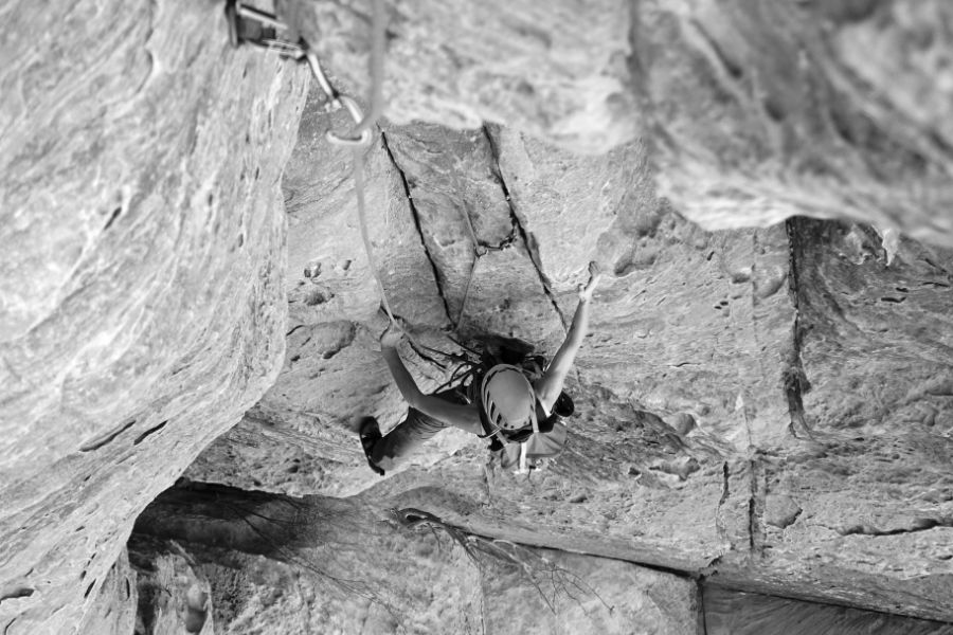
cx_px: 476
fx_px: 1853
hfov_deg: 28.8
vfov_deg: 19.5
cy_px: 318
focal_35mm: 70
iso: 320
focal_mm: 25.7
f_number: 3.2
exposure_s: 1/400
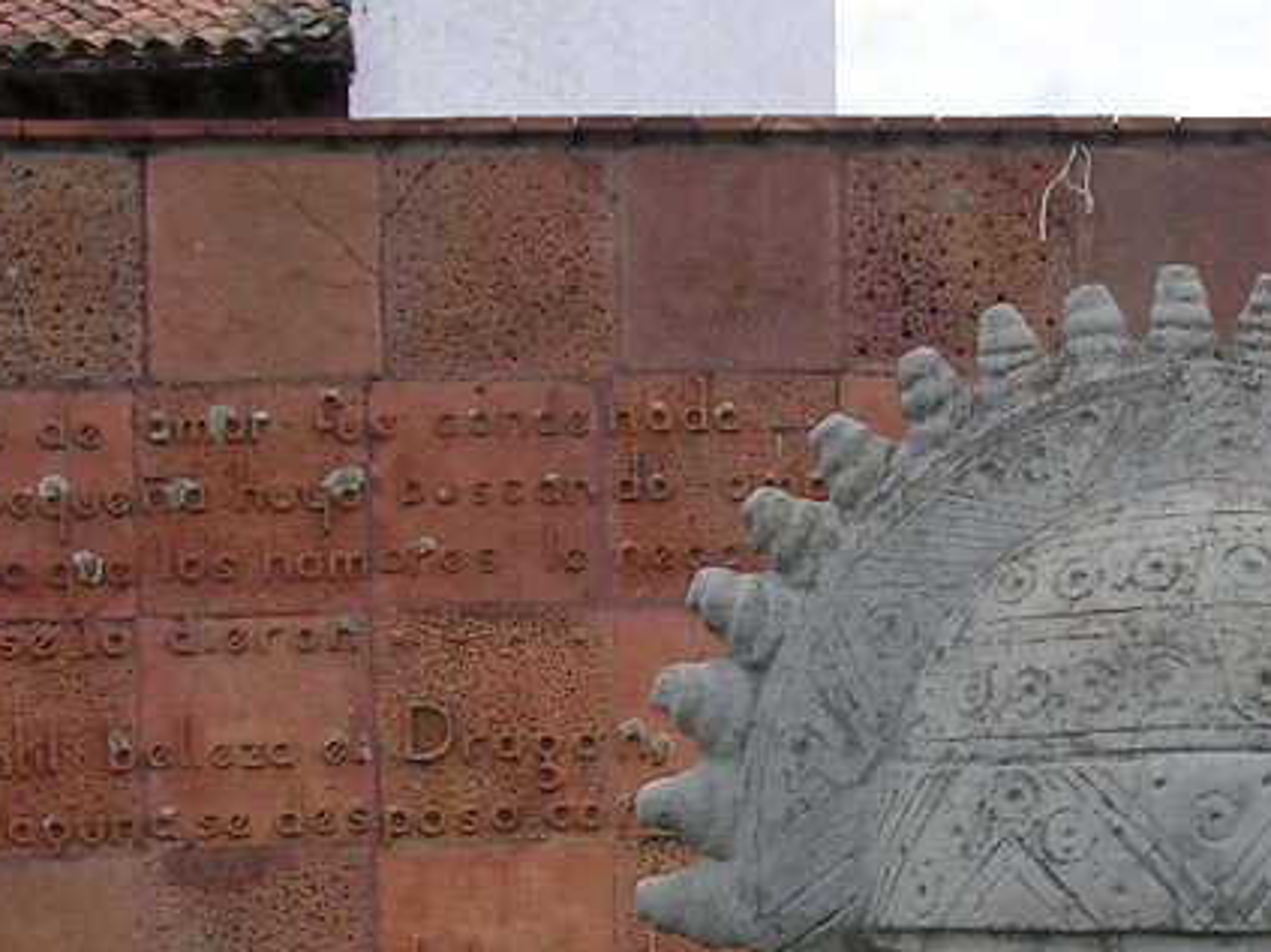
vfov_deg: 15.9
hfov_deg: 20.8
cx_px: 1166
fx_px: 3377
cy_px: 790
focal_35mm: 92
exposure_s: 1/279
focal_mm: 5.8
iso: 100
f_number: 5.6
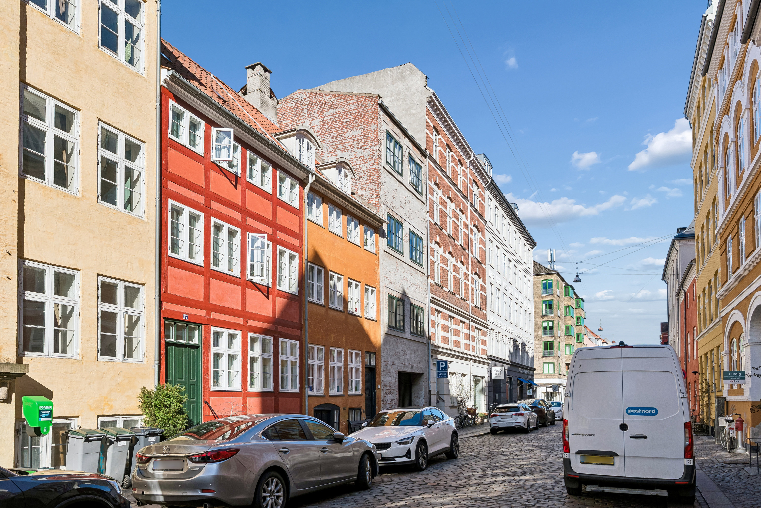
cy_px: 254
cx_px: 380
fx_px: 495
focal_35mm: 23
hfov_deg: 75.1
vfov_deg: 54.3
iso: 100
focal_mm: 15.6
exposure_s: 1/320
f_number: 7.1
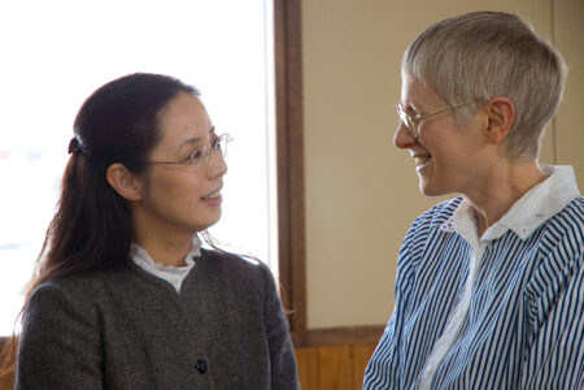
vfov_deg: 13.0
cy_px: 195
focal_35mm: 105
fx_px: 1703
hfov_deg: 19.5
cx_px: 292
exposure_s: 1/60
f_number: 4.5
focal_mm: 70
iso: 400
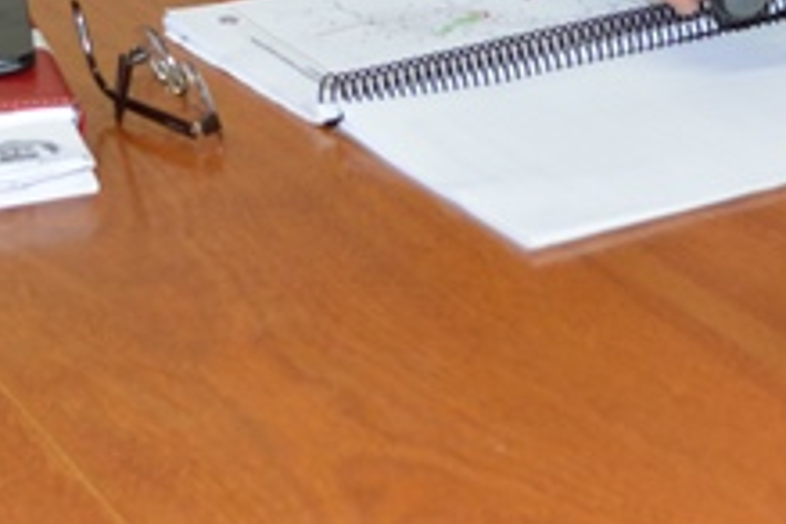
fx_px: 3668
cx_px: 596
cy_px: -156
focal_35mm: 168
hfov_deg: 12.2
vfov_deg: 8.1
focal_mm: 24
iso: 400
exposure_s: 1/60
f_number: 4
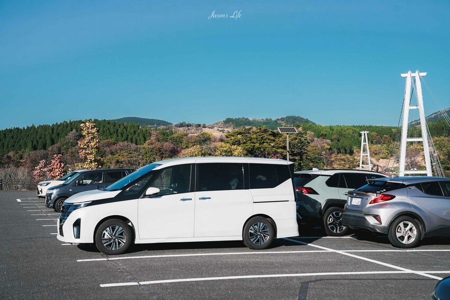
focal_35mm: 52
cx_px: 225
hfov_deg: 38.2
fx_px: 650
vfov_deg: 26.0
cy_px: 150
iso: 100
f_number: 5
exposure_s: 1/1000
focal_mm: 52
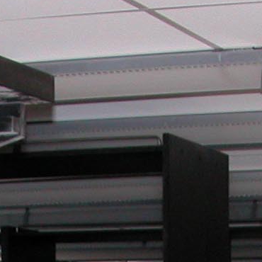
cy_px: 579
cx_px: 18
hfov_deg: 8.1
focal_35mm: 214
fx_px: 1832
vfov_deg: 7.7
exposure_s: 1/60
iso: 200
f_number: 3.2
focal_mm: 8.9
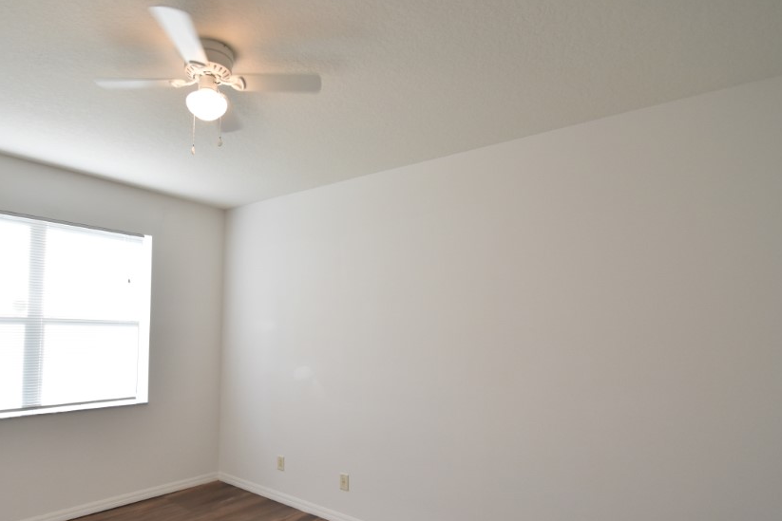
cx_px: 301
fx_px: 456
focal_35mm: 21
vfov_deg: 59.1
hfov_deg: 79.9
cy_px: 310
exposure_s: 1/250
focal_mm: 10
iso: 800
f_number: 3.5
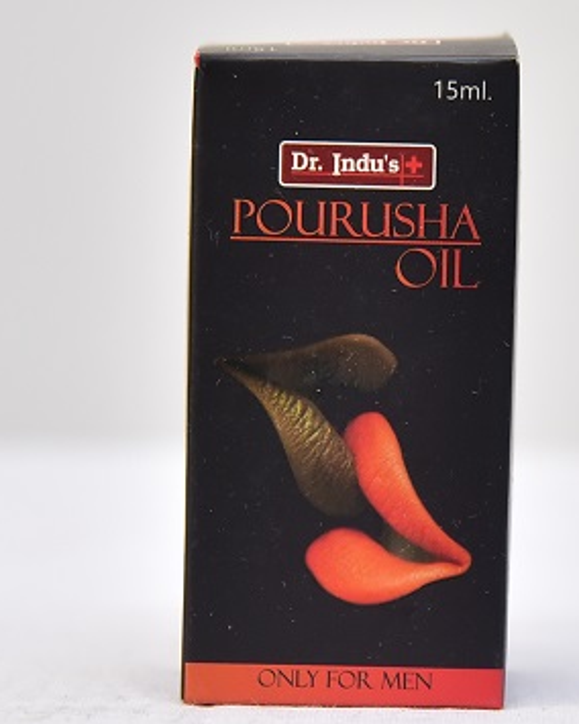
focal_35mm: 139
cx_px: 345
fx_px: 2977
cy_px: 402
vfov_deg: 13.9
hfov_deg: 11.1
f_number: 4.5
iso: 1600
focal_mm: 100
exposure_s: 1/125
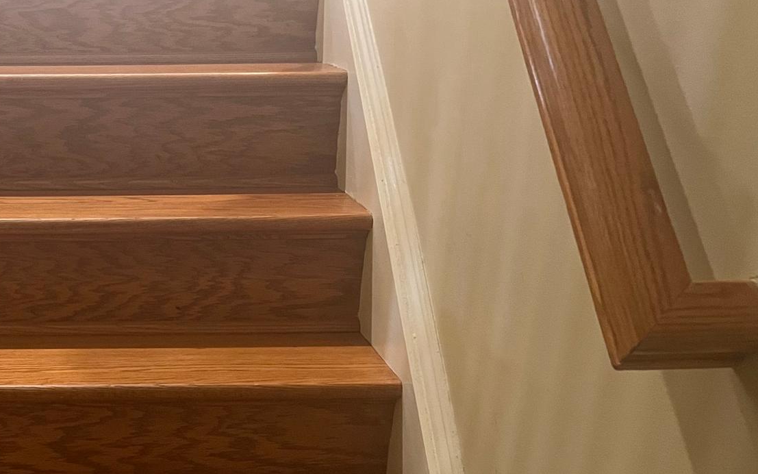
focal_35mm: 51
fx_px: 1054
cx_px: 67
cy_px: 382
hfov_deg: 36.9
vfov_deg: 24.9
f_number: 1.5
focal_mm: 5.7
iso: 500
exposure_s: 1/30
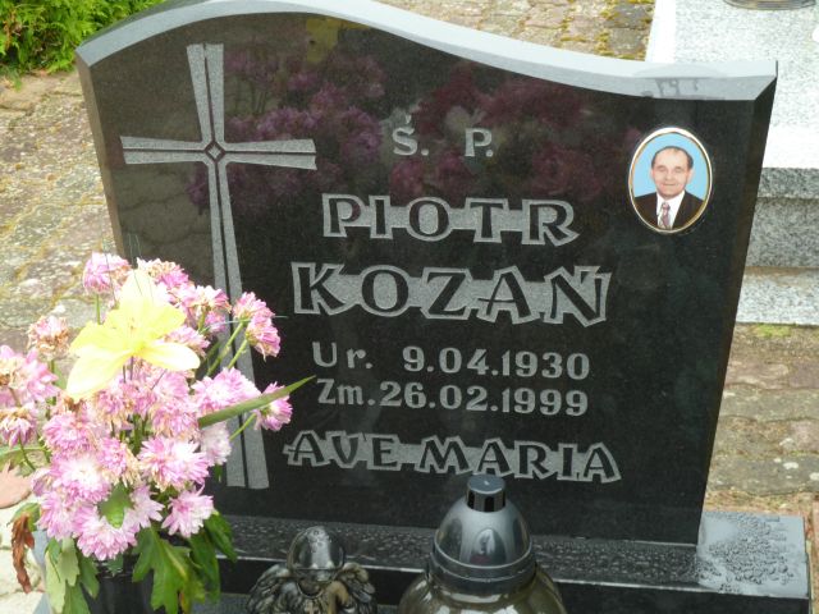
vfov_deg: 20.4
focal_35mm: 72
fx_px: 1703
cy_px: 307
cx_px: 410
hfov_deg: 27.0
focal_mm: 11.9
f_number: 4.1
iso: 80
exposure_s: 1/40
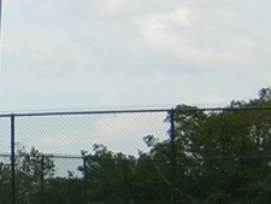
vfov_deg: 5.0
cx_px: -98
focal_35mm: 300
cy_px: 139
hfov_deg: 6.5
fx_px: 2350
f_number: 3.5
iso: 100
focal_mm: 8.6
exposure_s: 1/750
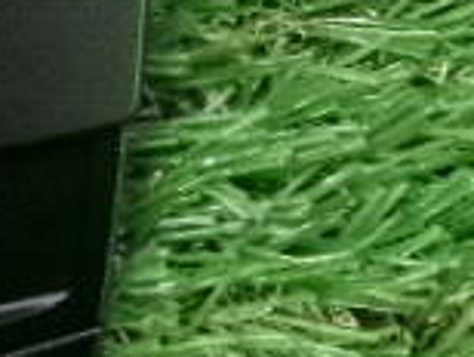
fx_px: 1591
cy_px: 6
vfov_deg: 12.7
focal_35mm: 116
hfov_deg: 14.7
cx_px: -388
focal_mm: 5.1
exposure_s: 1/34
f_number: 3.9
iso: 800
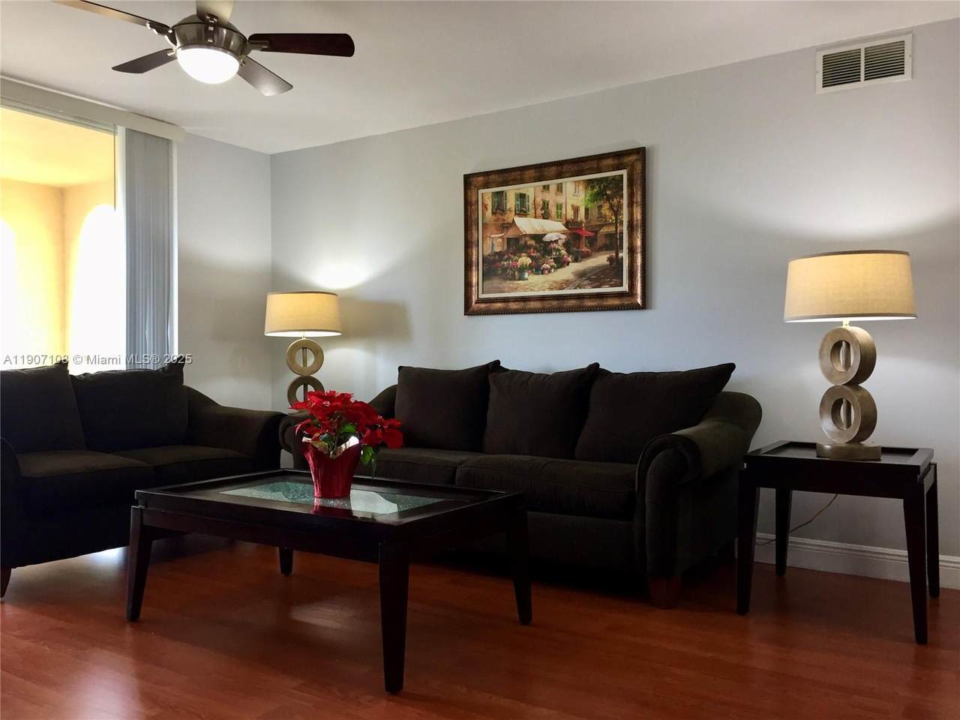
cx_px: 480
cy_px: 360
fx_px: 804
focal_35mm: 29
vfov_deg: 48.2
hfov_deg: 61.7
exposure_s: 1/30
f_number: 2.2
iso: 80
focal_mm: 4.15
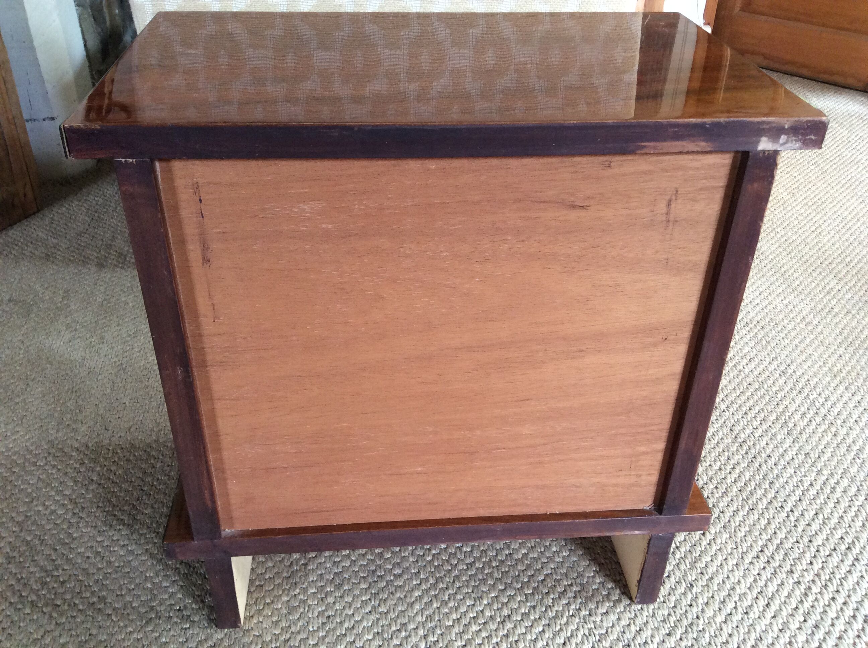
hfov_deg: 56.9
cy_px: 324
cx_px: 434
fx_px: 801
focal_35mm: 32
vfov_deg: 44.1
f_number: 2.4
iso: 100
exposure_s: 1/25
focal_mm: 3.3
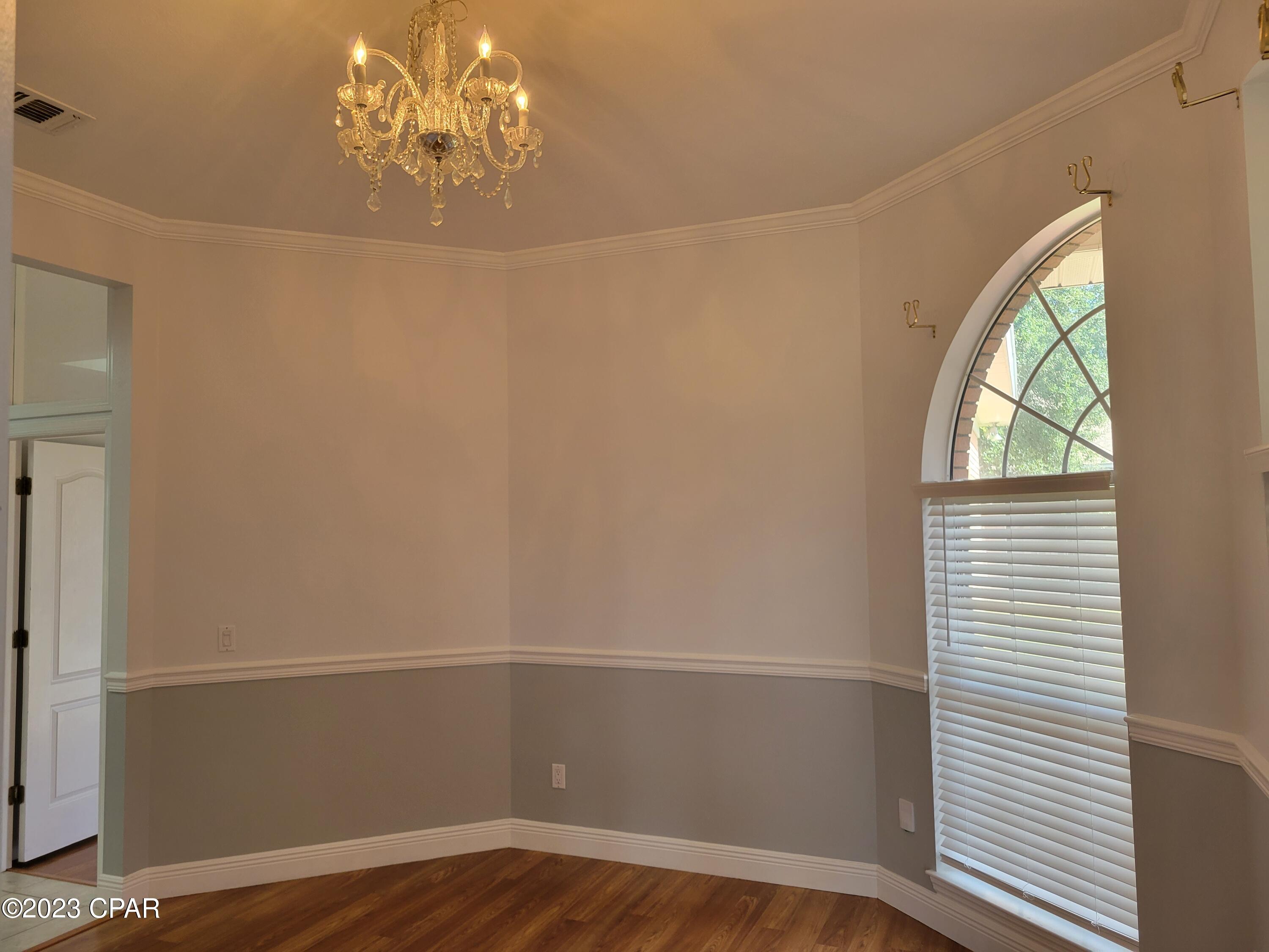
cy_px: 476
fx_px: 953
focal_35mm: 26
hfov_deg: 67.3
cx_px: 634
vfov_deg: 53.1
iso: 100
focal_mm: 5.4
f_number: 1.8
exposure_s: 1/120
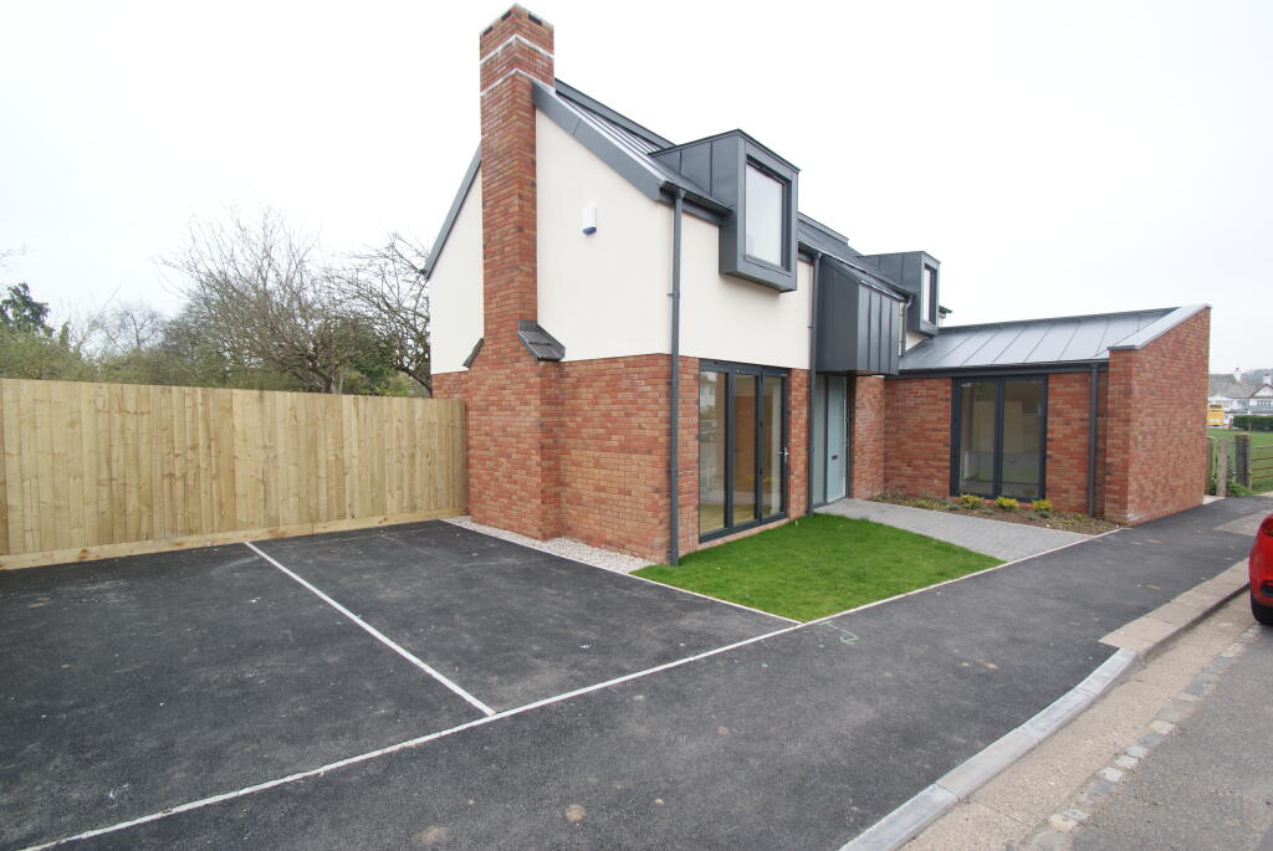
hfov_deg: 100.3
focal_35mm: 15
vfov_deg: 77.5
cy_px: 426
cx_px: 636
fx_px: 531
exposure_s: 1/60
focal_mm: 10
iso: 100
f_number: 7.1
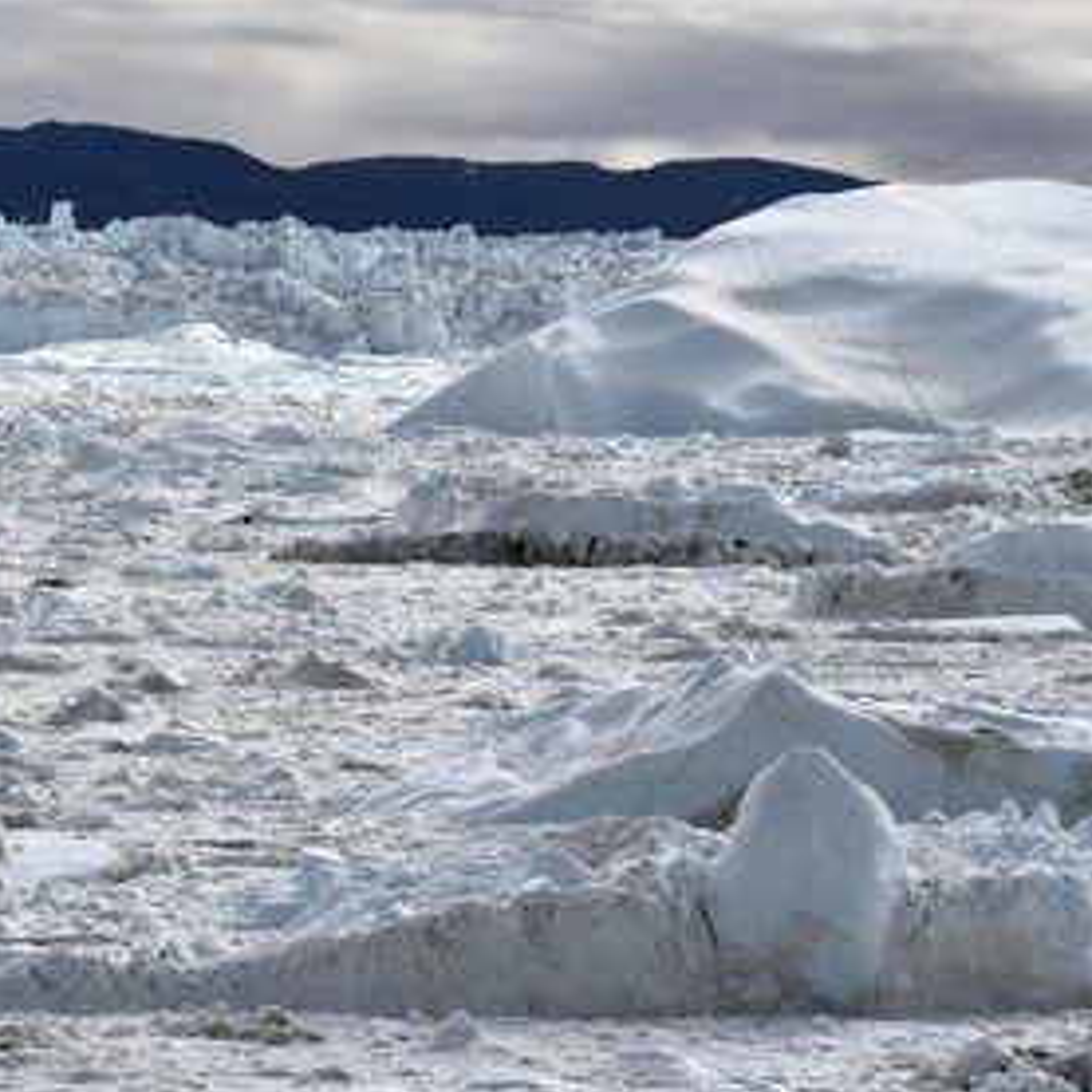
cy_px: 548
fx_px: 6210
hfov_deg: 10.0
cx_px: 536
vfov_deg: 10.0
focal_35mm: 174
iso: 200
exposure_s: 1/320
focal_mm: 135
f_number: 16
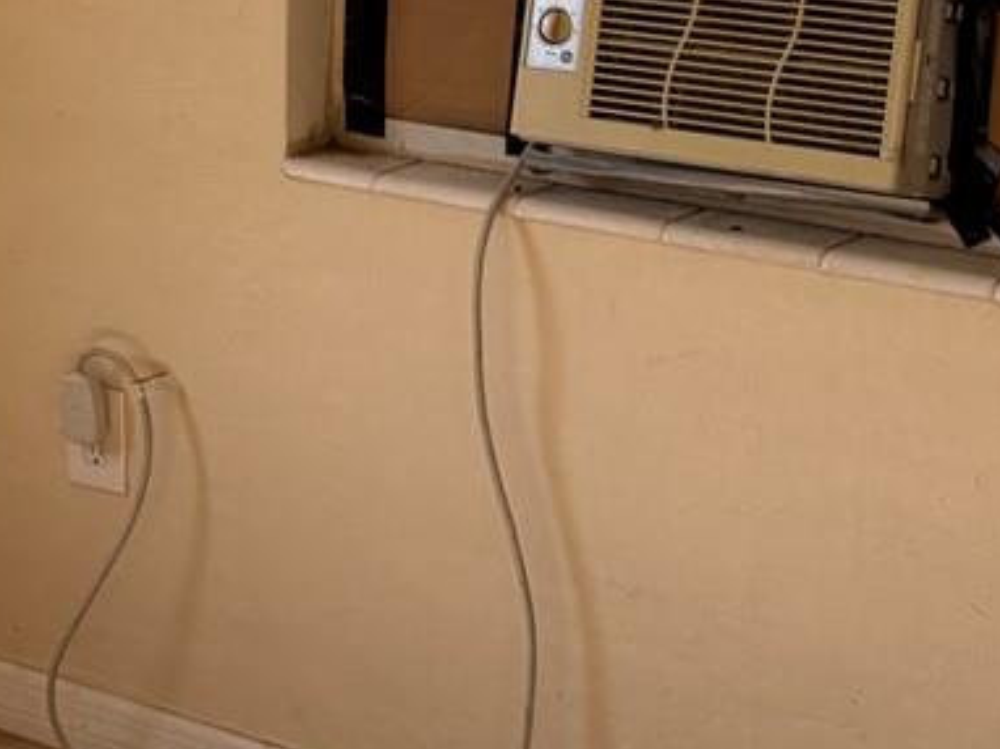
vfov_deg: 13.1
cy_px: -215
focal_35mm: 109
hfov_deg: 16.5
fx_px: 3147
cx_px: -495
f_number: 1.6
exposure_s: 1/654
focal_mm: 5.96
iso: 50
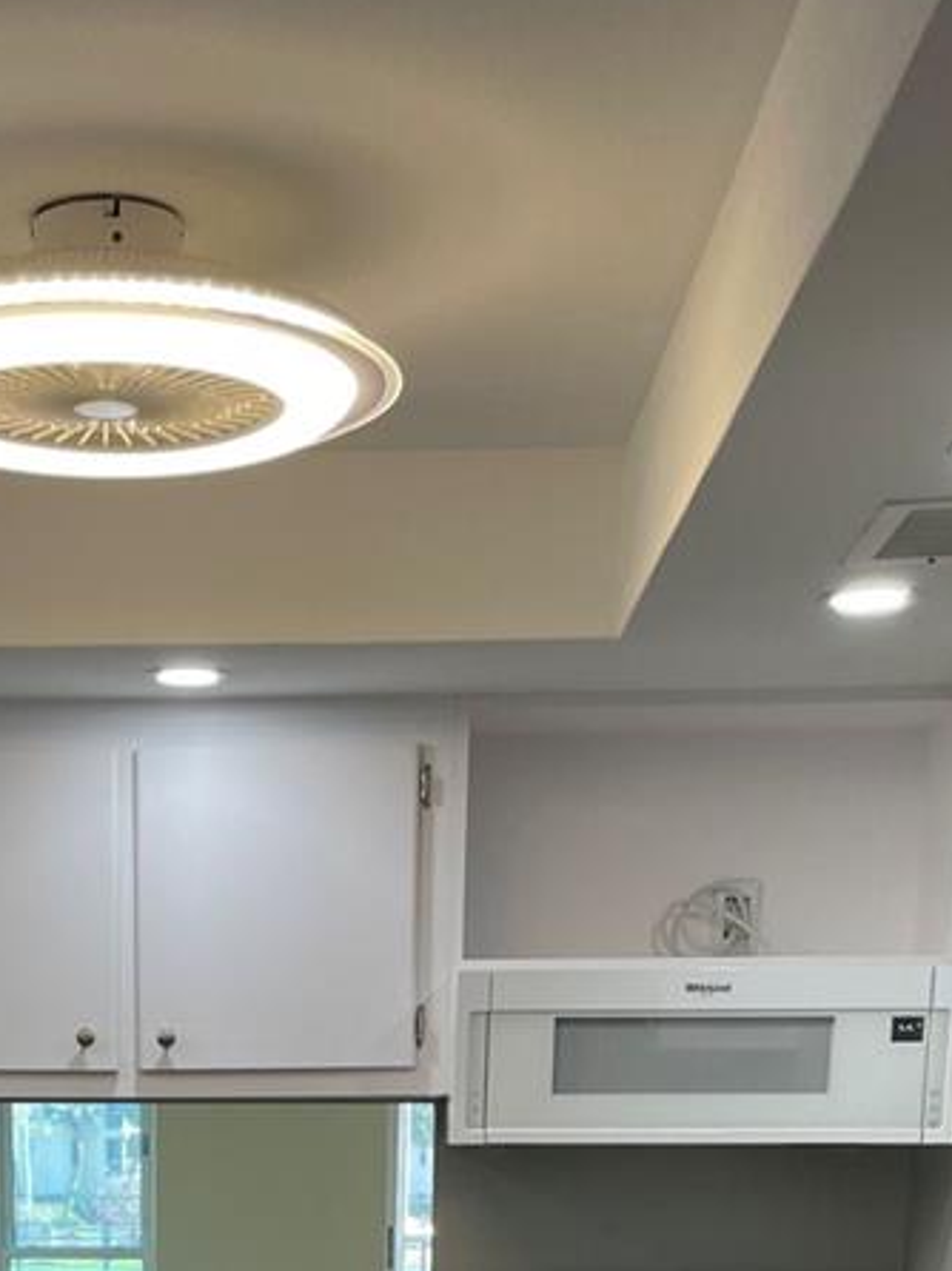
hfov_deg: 20.6
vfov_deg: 24.5
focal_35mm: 70
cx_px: 125
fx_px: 2569
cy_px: 1627
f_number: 1.6
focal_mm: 4.2
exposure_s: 1/120
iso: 64
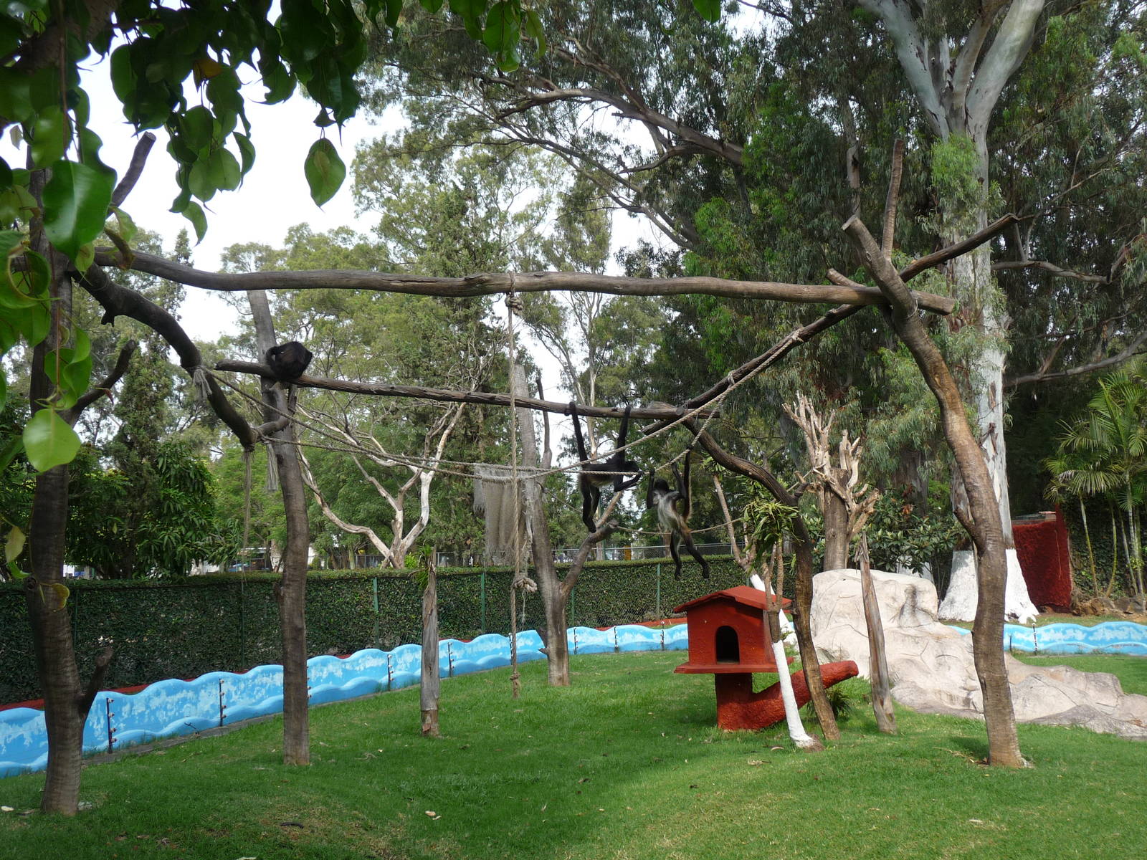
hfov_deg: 54.0
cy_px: 430
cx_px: 574
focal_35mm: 34
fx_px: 1127
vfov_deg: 41.8
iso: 100
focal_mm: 5.6
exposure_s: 1/320
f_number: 3.6
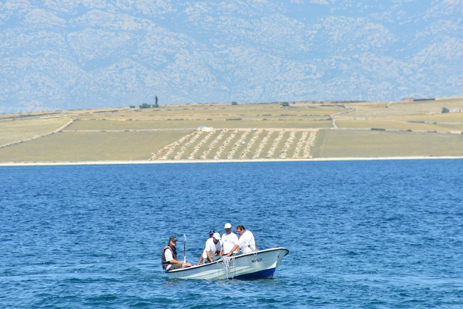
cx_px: 232
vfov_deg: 4.6
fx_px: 3860
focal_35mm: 300
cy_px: 154
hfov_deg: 6.9
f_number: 10
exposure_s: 1/500
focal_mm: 300
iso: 250
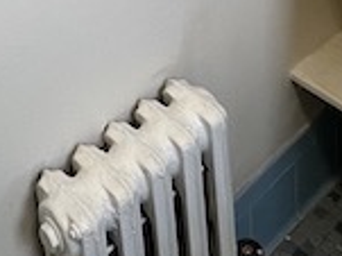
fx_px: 681
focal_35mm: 69
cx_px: 131
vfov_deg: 15.5
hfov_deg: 28.1
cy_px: -299
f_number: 1.8
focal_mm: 1.57
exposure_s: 1/60
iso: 125
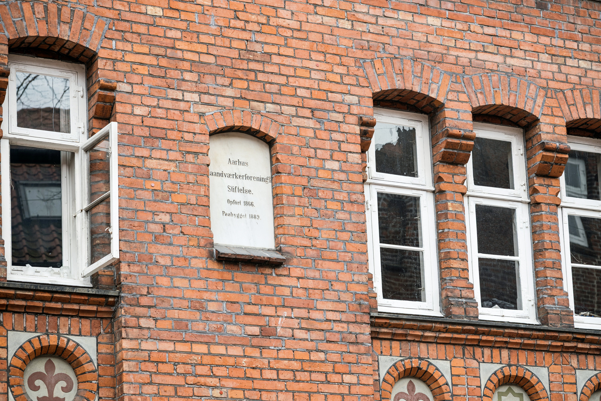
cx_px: 300
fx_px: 1569
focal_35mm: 94
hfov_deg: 21.7
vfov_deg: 14.6
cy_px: 200
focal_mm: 94
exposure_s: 1/100
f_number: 4
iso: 100
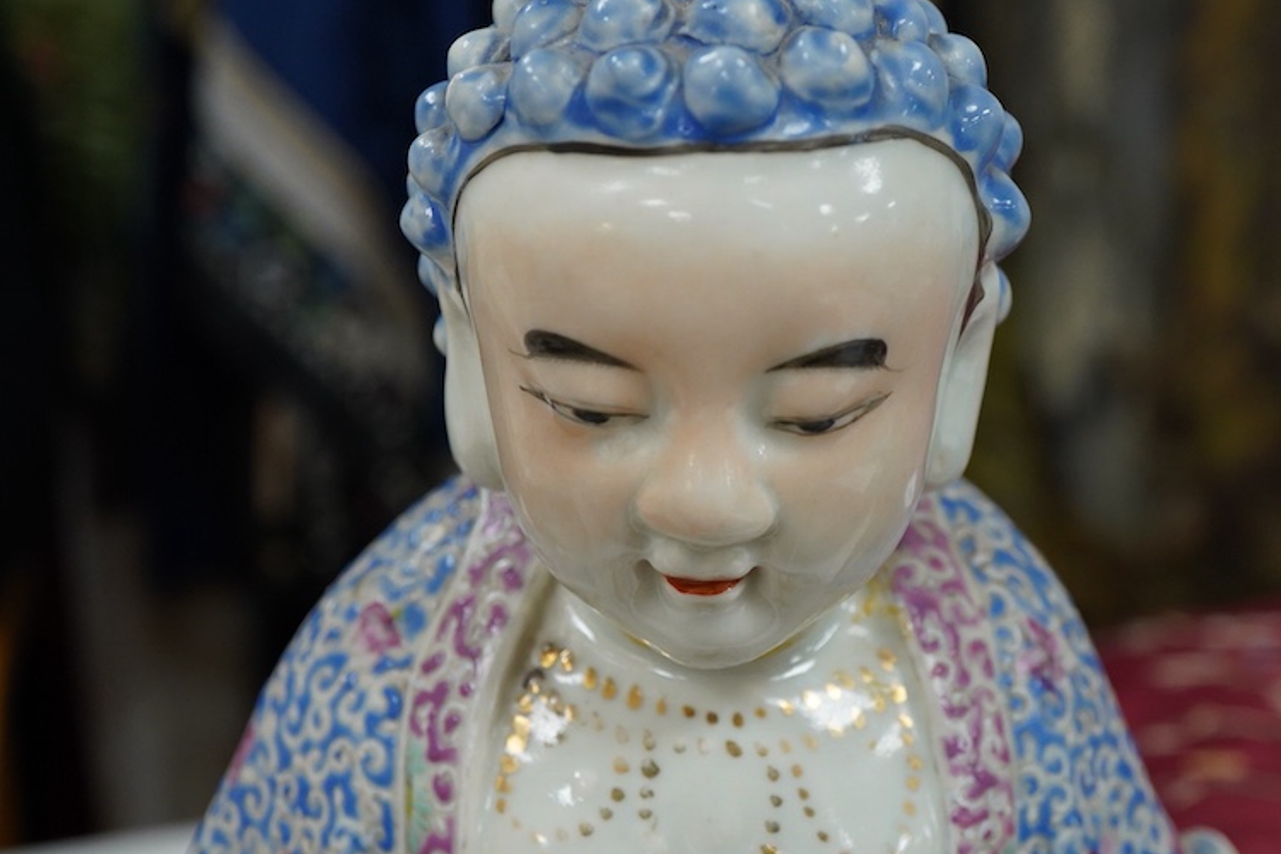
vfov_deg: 25.0
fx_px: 1921
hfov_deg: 36.8
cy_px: 359
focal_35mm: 54
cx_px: 740
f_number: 8
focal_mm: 30
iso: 1250
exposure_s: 1/125
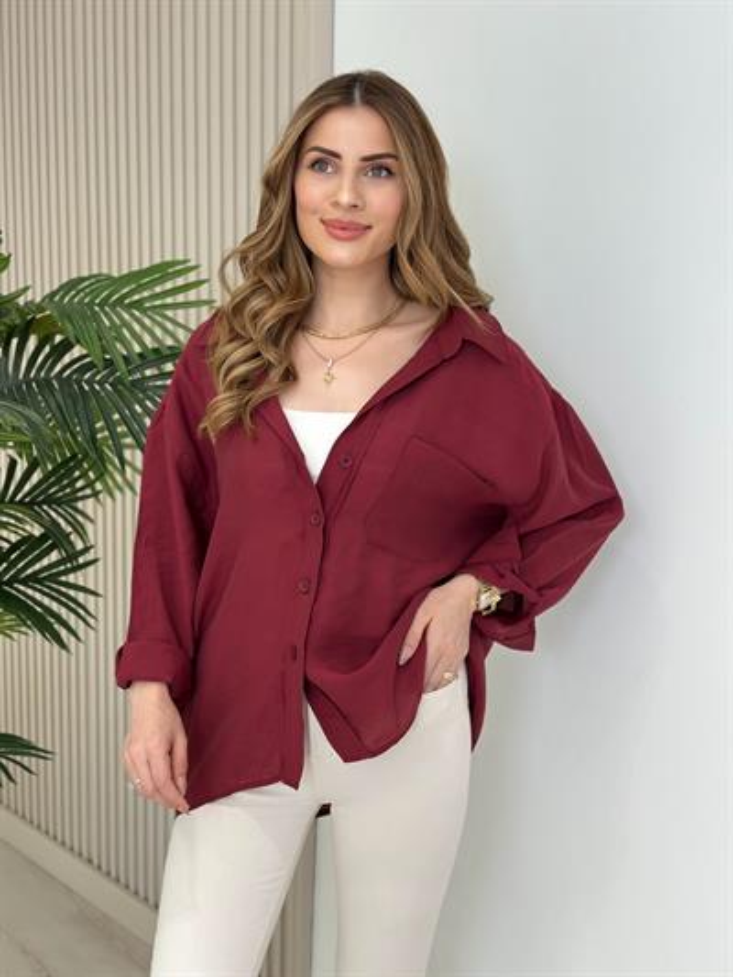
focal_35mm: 48
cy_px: 488
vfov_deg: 39.6
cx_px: 366
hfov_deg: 30.3
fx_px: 1355
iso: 80
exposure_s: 1/221
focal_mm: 6.86
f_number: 1.78
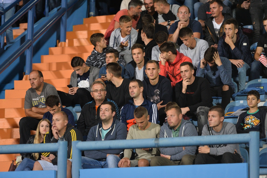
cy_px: 89
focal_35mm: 200
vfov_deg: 6.9
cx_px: 134
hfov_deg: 10.3
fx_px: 1484
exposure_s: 1/160
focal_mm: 200
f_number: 2.8
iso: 3200
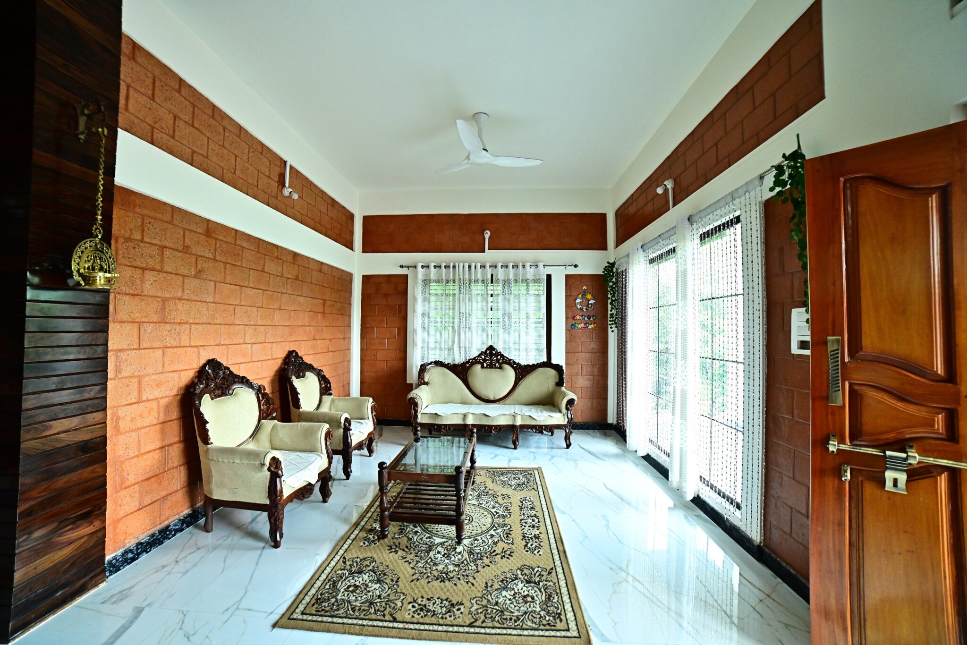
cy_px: 322
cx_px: 484
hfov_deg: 104.2
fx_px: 376
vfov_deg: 81.2
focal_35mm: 14
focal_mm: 14
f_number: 4.5
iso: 2500
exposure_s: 1/160
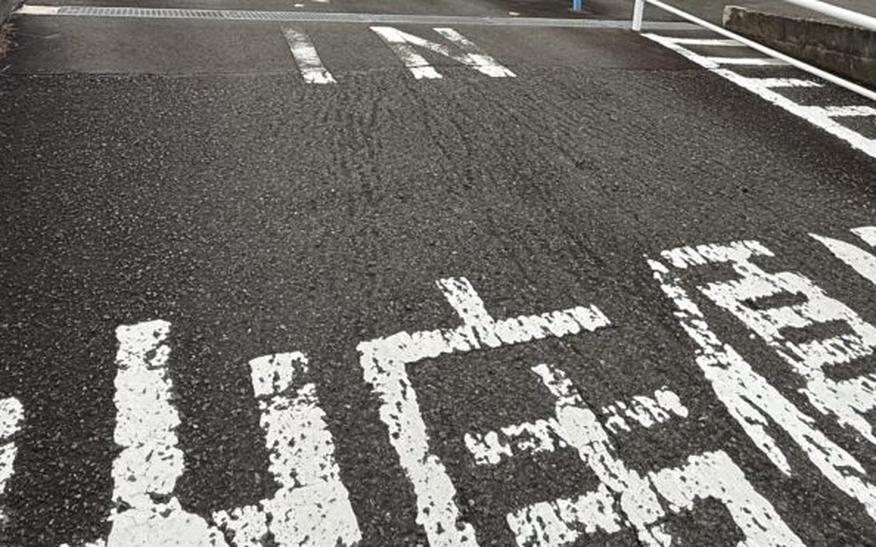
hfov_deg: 59.7
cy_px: -72
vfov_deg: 33.6
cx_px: 426
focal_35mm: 32
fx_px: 764
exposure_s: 1/502
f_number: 2.2
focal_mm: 2.22
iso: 50
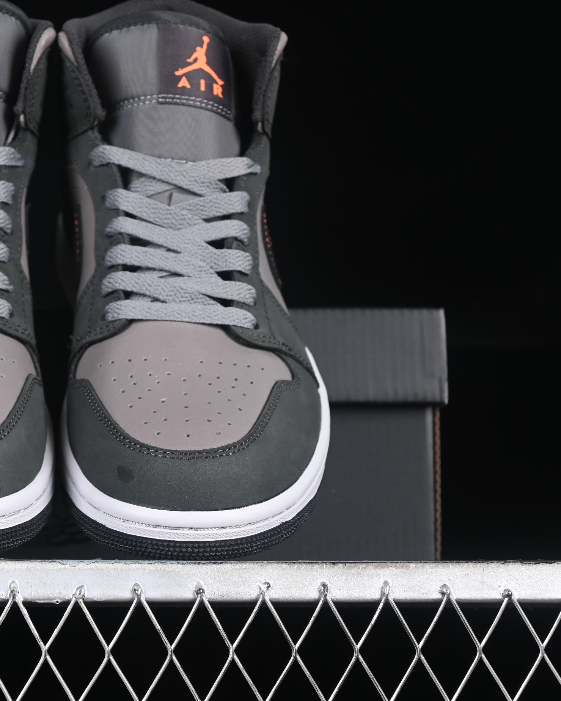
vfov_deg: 18.1
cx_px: 52
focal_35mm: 106
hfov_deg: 14.4
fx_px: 2200
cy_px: 350
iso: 160
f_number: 6.3
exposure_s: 1/60
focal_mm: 50
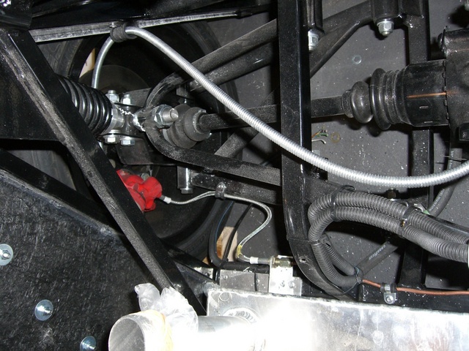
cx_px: 234
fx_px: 515
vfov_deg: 37.7
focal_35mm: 38
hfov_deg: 49.0
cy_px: 176
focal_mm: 6.2
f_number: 2.7
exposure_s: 1/60
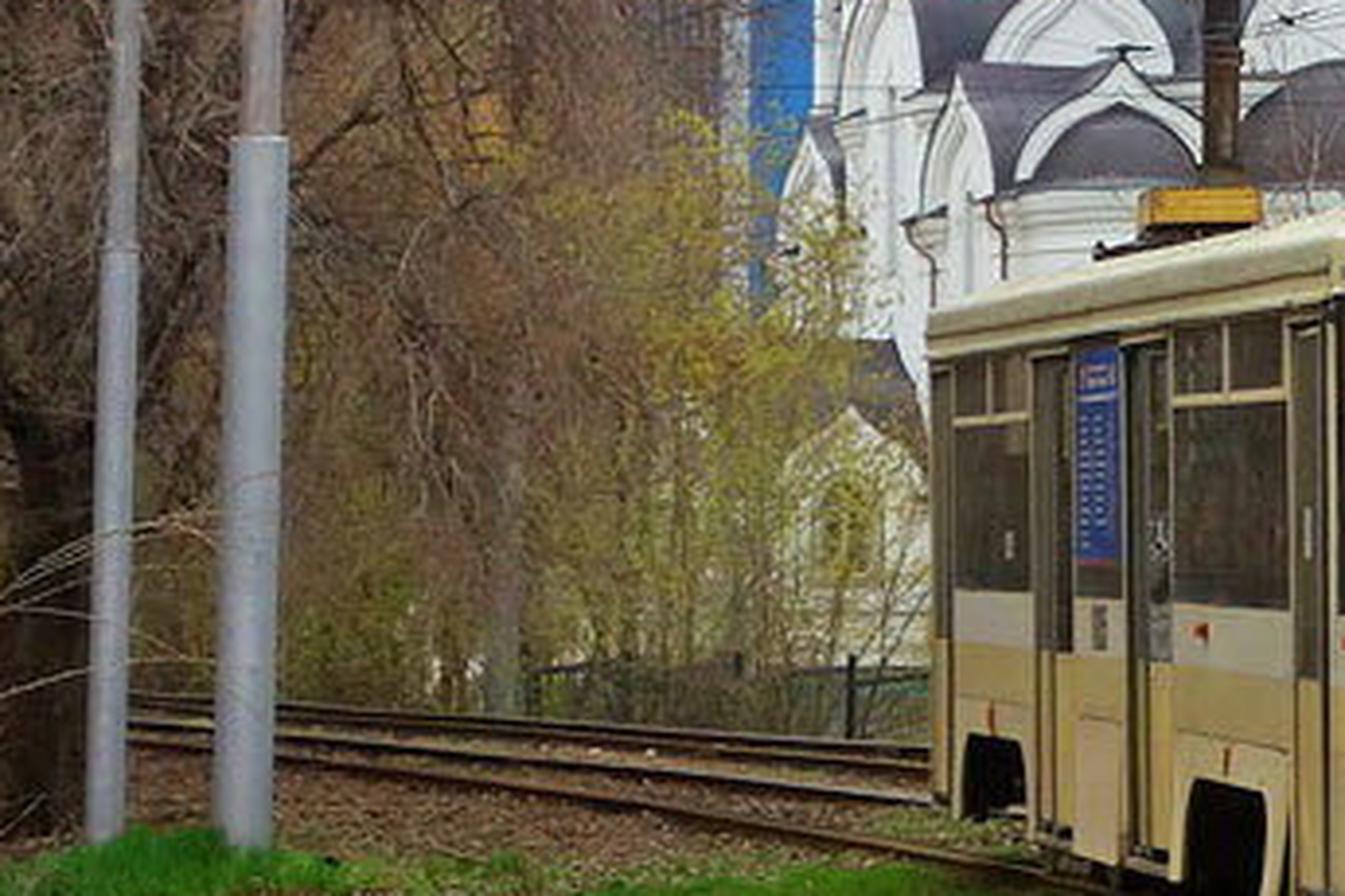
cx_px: 2144
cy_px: -90
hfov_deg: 10.5
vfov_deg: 7.3
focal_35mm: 188
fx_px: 7023
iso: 250
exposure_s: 1/500
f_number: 3.5
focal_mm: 19.98
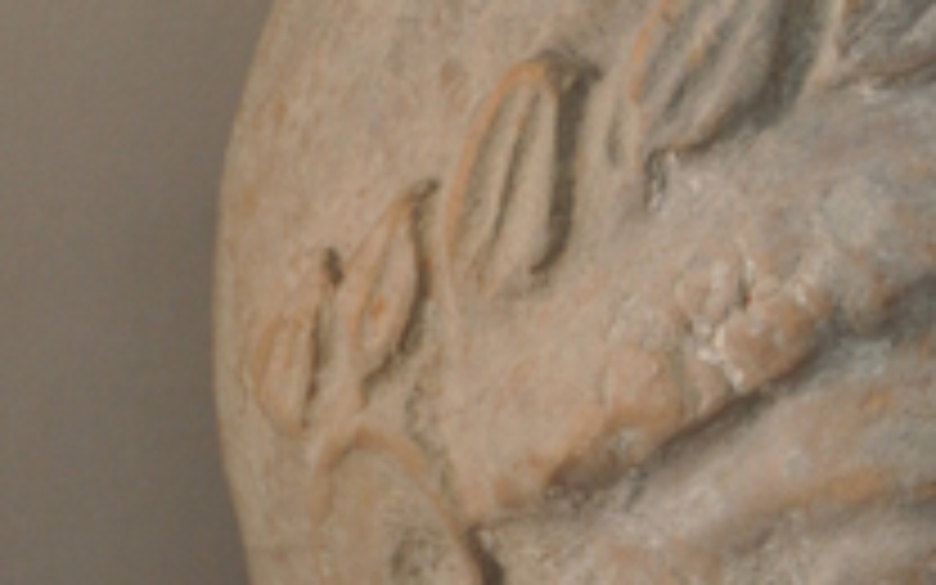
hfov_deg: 4.8
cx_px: 983
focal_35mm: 438
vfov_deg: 3.0
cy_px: 824
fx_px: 11173
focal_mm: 90
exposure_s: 1/80
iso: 640
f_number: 5.3
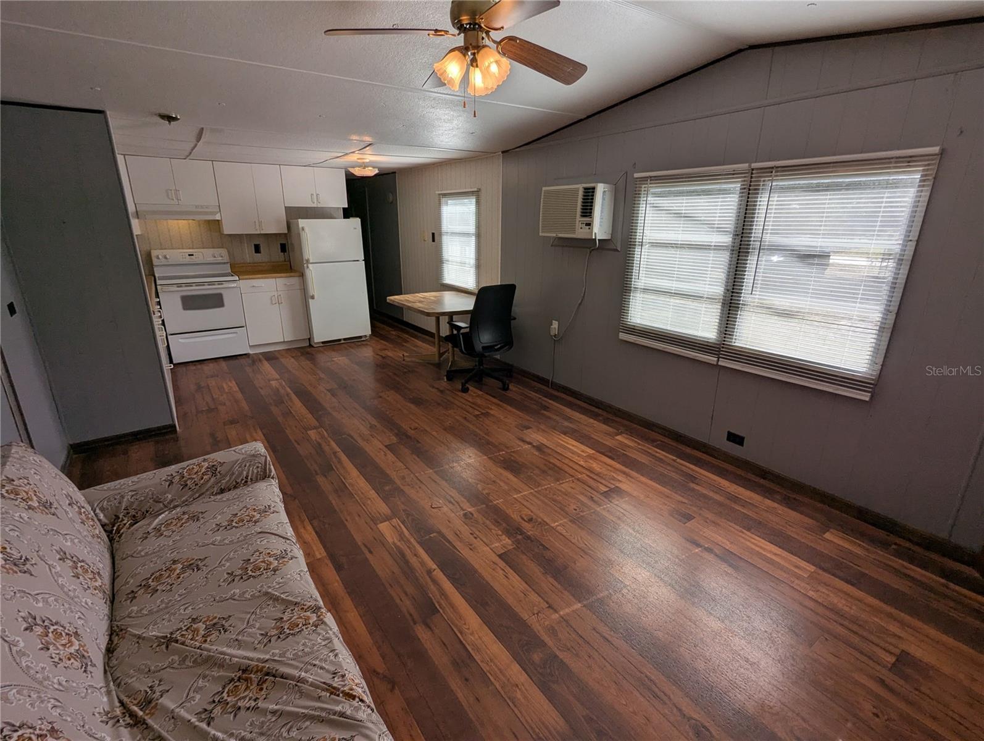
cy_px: 370
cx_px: 492
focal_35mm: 16
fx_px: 455
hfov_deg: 94.4
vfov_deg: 78.2
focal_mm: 2.35
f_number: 2.2
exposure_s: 1/454
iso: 50
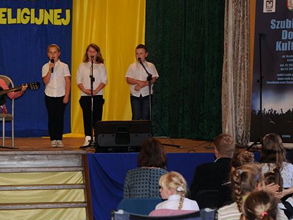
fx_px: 1050
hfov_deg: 15.7
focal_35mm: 124
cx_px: 20
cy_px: 137
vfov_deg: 12.0
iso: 800
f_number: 4.5
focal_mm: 46
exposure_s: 1/60
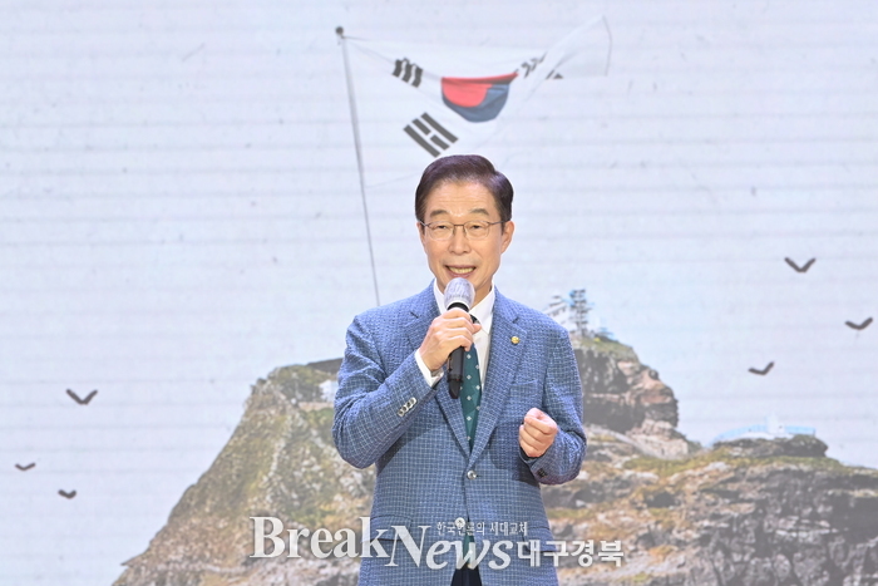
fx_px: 3659
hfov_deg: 13.7
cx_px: 439
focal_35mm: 150
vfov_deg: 9.2
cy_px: 293
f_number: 6.3
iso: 1250
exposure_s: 1/200
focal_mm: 150
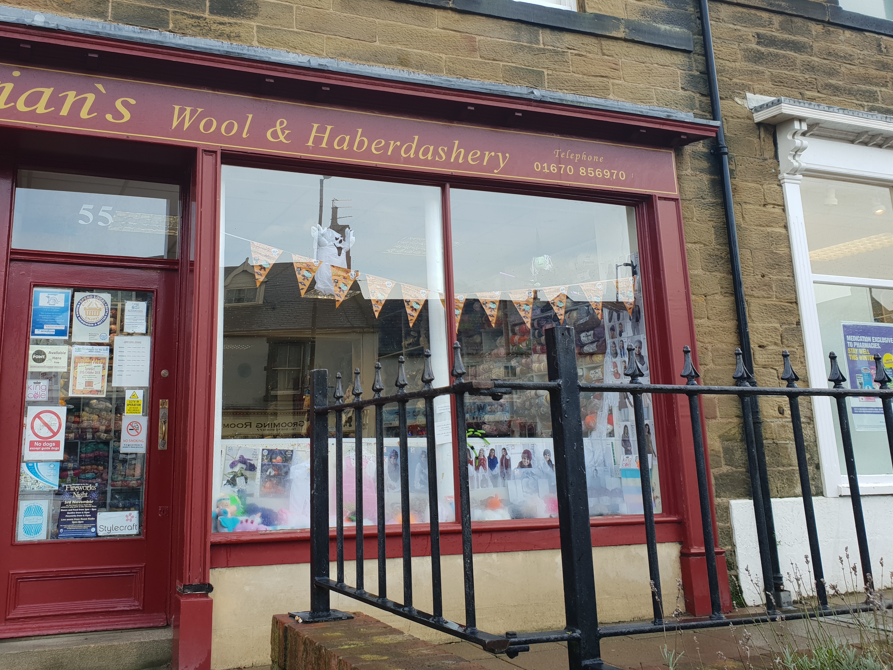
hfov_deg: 54.8
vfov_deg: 42.7
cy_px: 257
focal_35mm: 33
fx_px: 851
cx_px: 343
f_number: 2.4
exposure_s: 1/106
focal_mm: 4.3
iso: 50
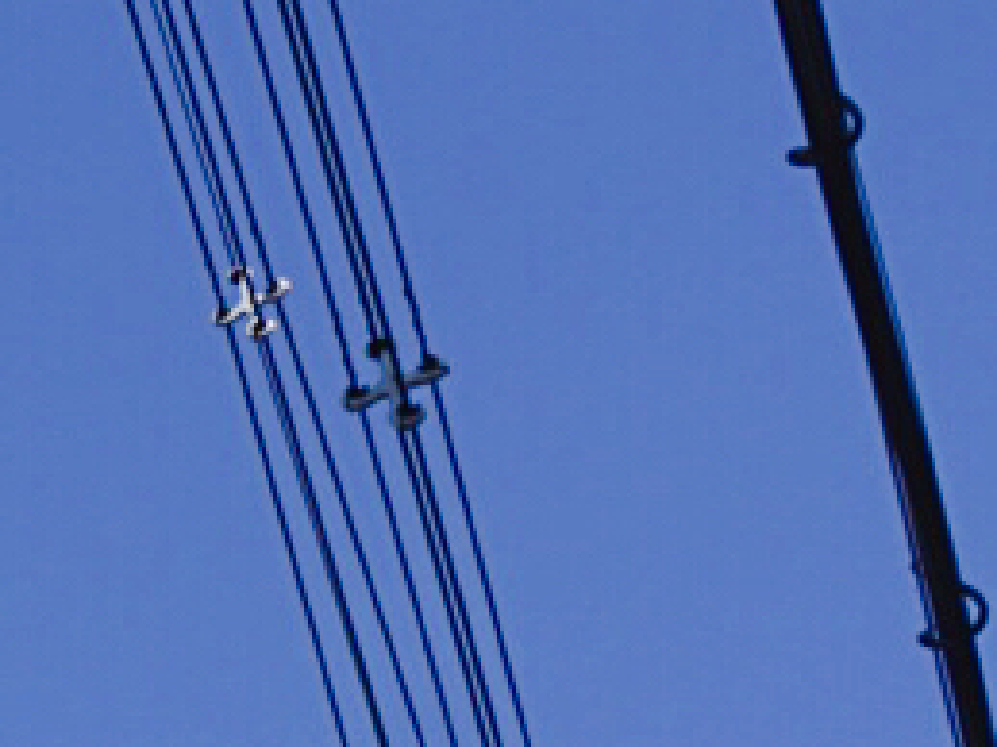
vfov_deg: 10.5
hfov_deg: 12.6
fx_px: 3973
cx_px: -985
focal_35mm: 138
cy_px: 955
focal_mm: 23
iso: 100
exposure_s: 1/1600
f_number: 4
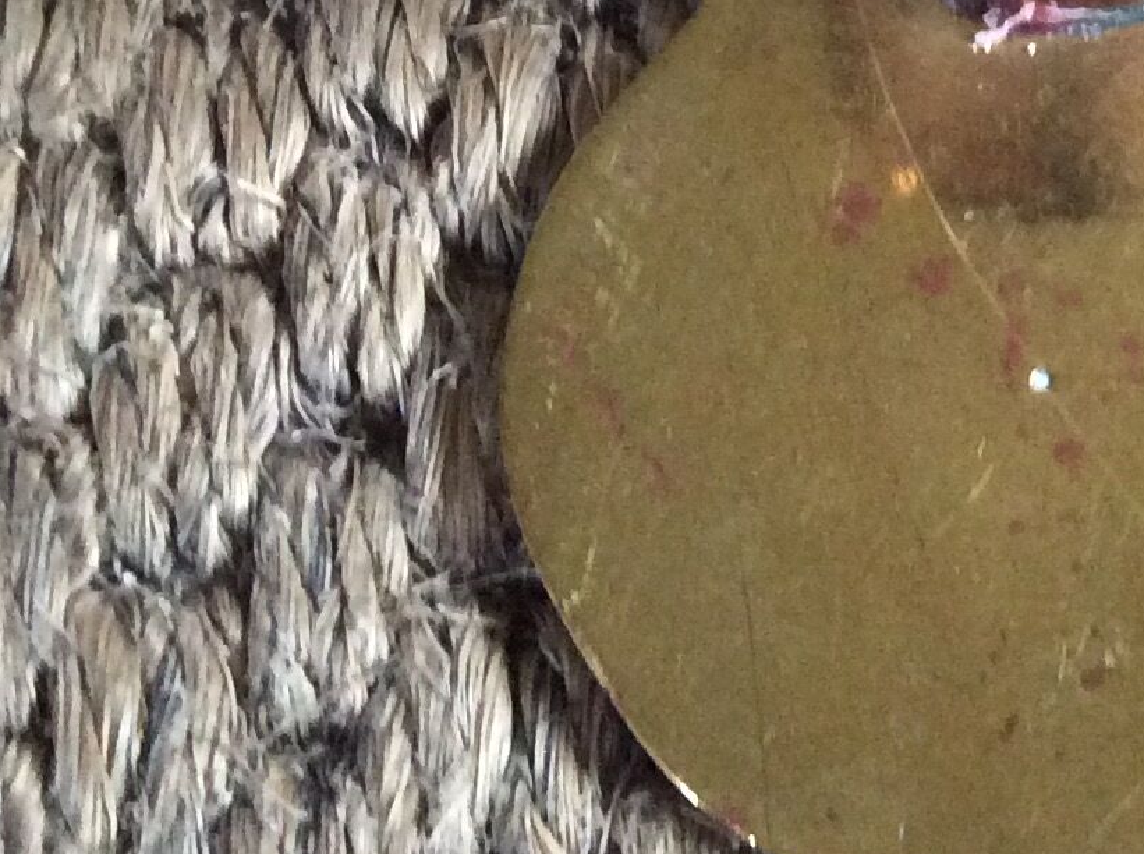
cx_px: 1020
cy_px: -169
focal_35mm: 101
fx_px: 3333
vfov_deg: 14.2
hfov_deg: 19.1
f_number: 2.4
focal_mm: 3.3
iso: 320
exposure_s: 1/25
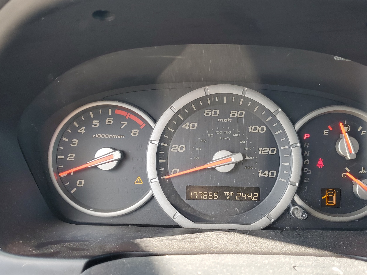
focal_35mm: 33
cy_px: 134
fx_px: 350
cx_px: 201
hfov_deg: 55.3
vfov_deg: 42.9
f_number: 1.5
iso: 70
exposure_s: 1/120
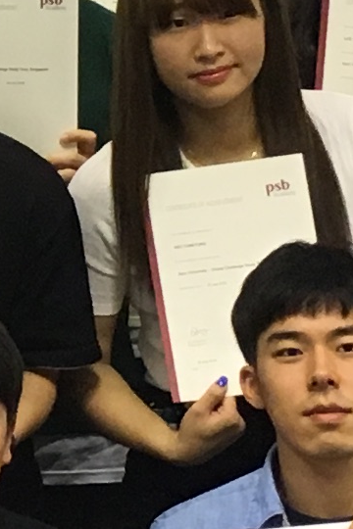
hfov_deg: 5.8
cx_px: -599
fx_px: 3309
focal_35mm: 225
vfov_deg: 9.1
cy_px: -72
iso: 125
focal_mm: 4.15
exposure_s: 1/33
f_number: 2.2
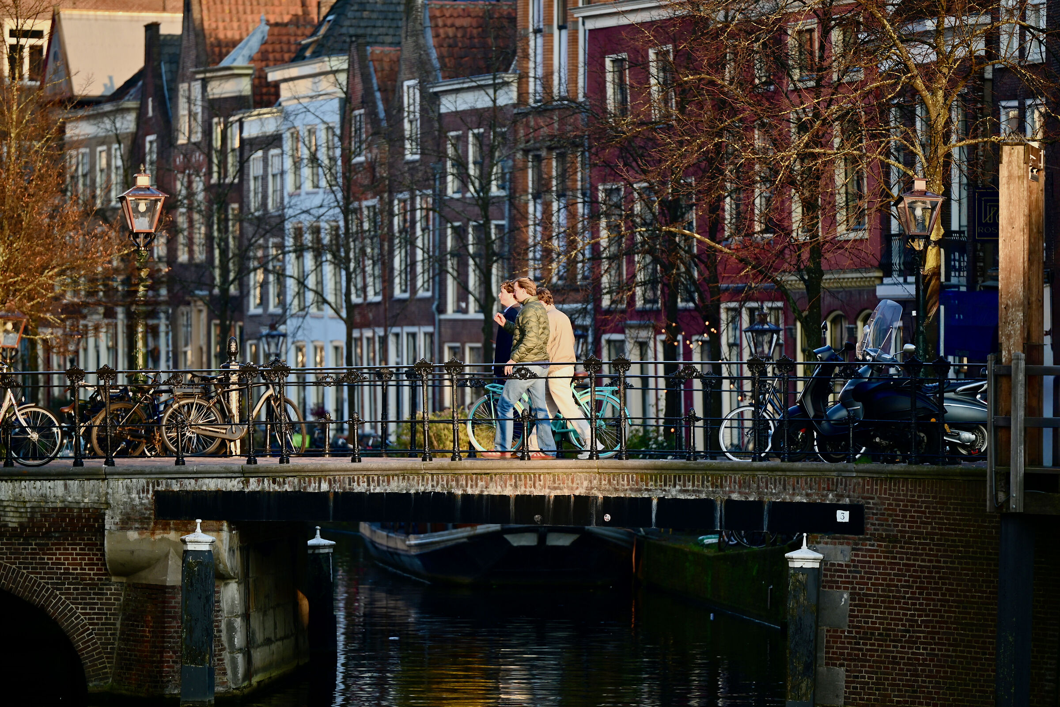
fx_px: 5302
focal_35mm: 180
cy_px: 354
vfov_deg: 7.6
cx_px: 530
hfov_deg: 11.4
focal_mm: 180
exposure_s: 1/350
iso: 100
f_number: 2.8
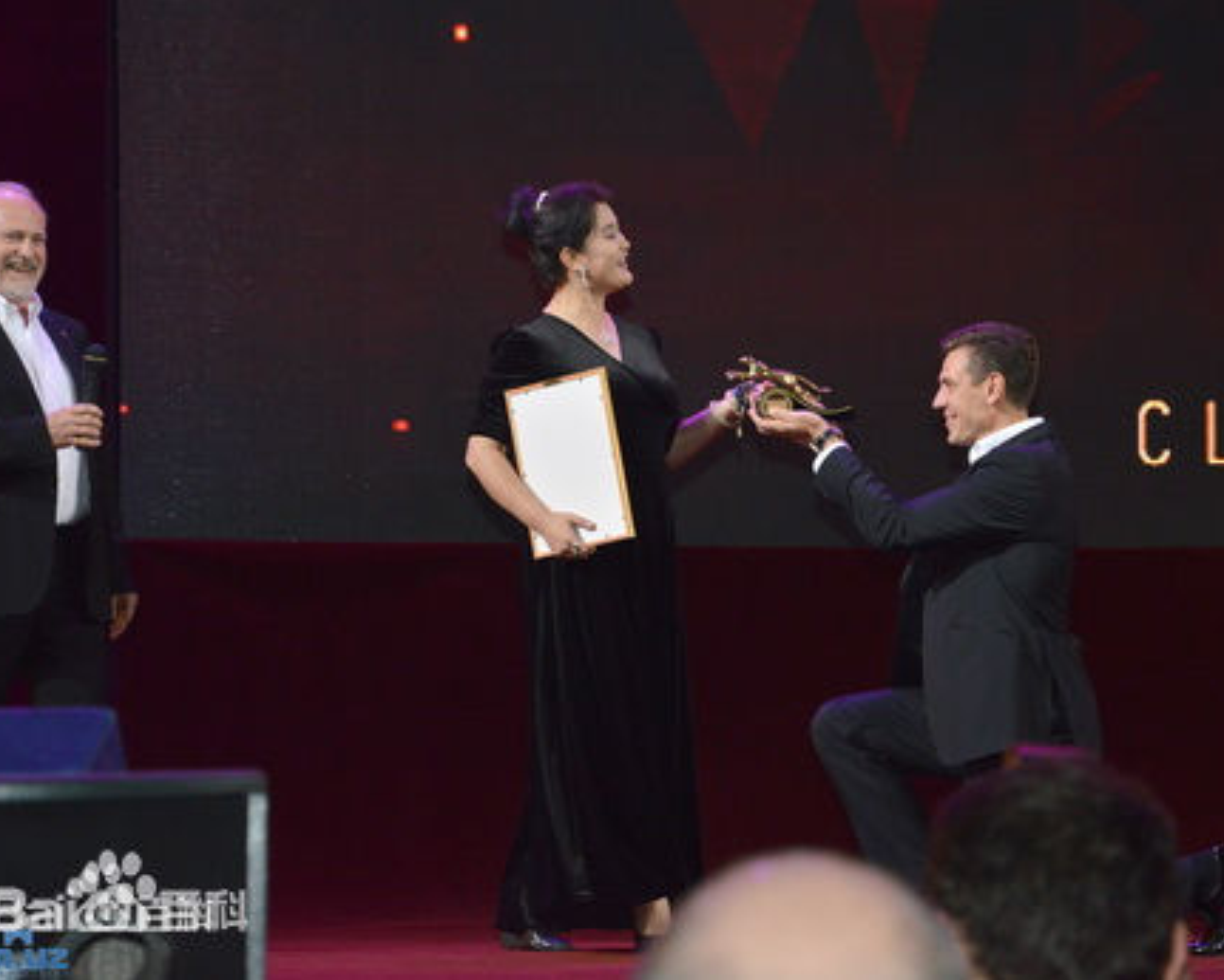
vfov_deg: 10.1
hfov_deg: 12.6
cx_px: 653
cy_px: 490
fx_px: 5544
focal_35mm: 153
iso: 800
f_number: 5.6
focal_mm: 90
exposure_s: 1/125
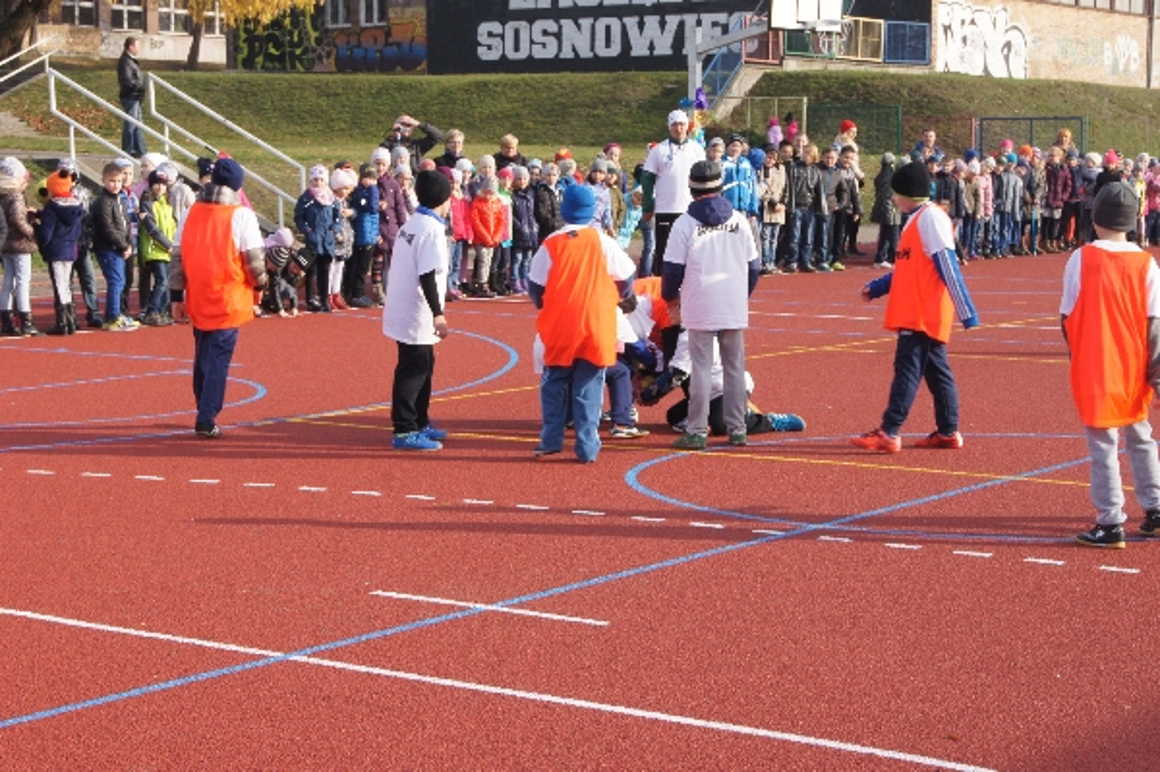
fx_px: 2656
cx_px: 580
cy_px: 386
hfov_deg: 24.6
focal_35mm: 82
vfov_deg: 16.5
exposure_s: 1/160
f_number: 14
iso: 200
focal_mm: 55
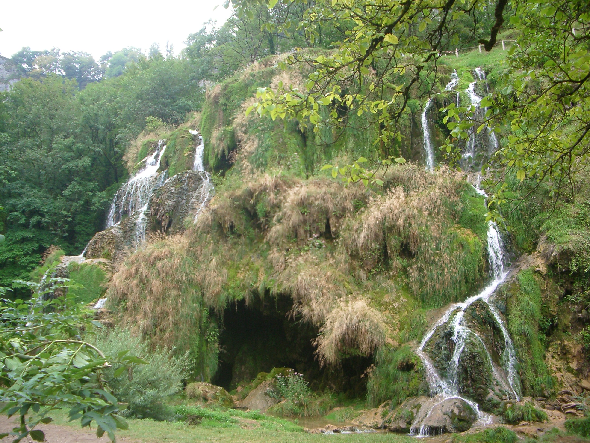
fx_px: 597
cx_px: 295
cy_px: 222
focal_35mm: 35
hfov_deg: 52.6
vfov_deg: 40.7
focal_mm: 5.8
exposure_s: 1/100
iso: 100
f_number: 2.6
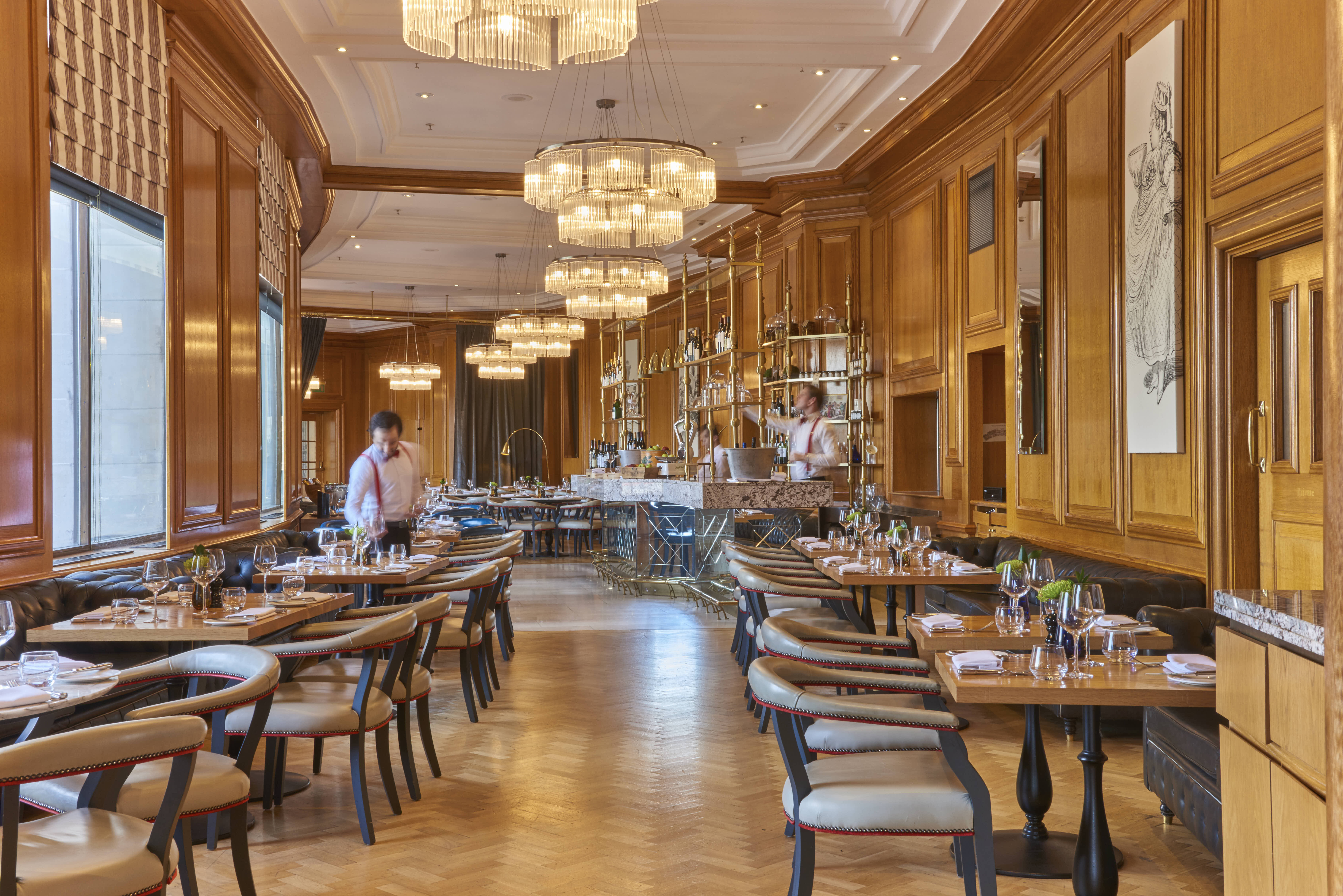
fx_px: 1493
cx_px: 672
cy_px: 448
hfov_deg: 48.4
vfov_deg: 33.4
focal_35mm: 40
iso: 200
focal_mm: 40
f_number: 22
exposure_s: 1
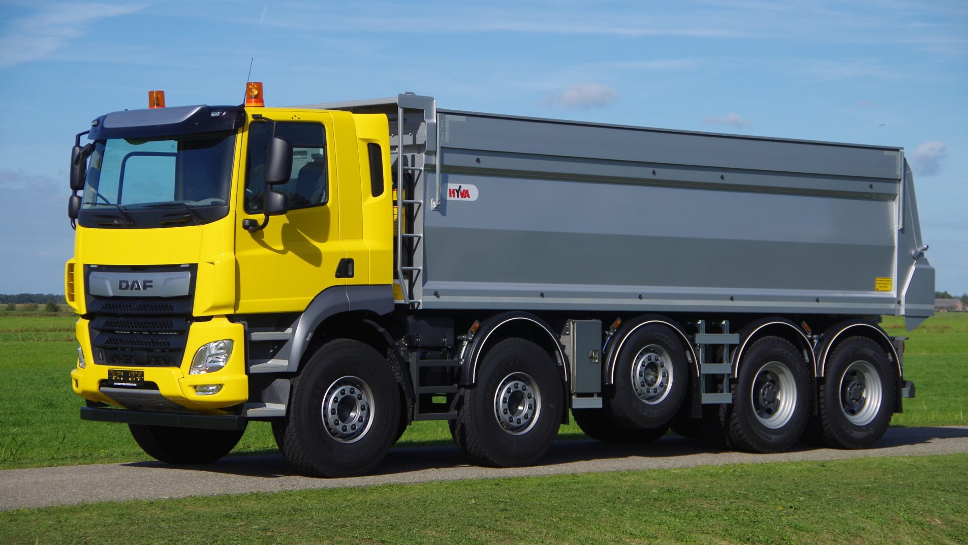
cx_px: 486
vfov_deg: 12.7
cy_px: 279
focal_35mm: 95
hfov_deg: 22.5
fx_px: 2439
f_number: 4.5
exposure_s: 1/640
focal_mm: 60
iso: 100
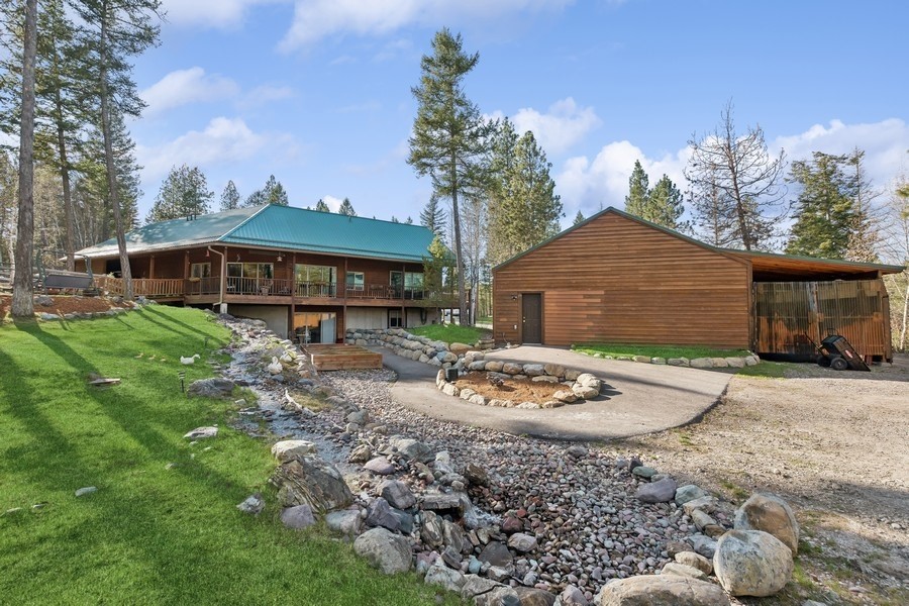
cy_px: 303
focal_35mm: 15
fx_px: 379
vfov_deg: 77.3
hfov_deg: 100.4
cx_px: 454
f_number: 6.3
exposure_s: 1/640
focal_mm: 10
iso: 200
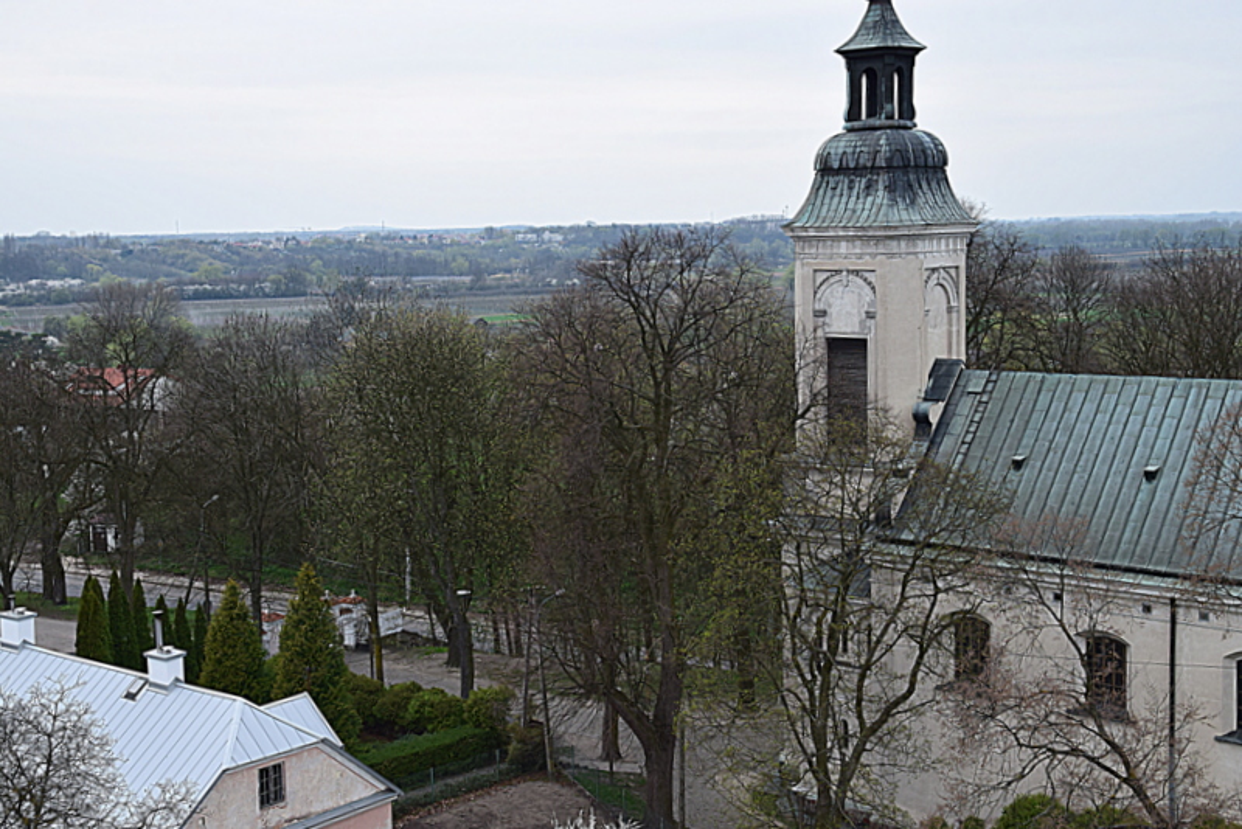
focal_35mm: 45
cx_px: 621
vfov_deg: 29.9
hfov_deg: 43.6
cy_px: 414
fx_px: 1553
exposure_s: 1/100
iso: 400
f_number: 9
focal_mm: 30
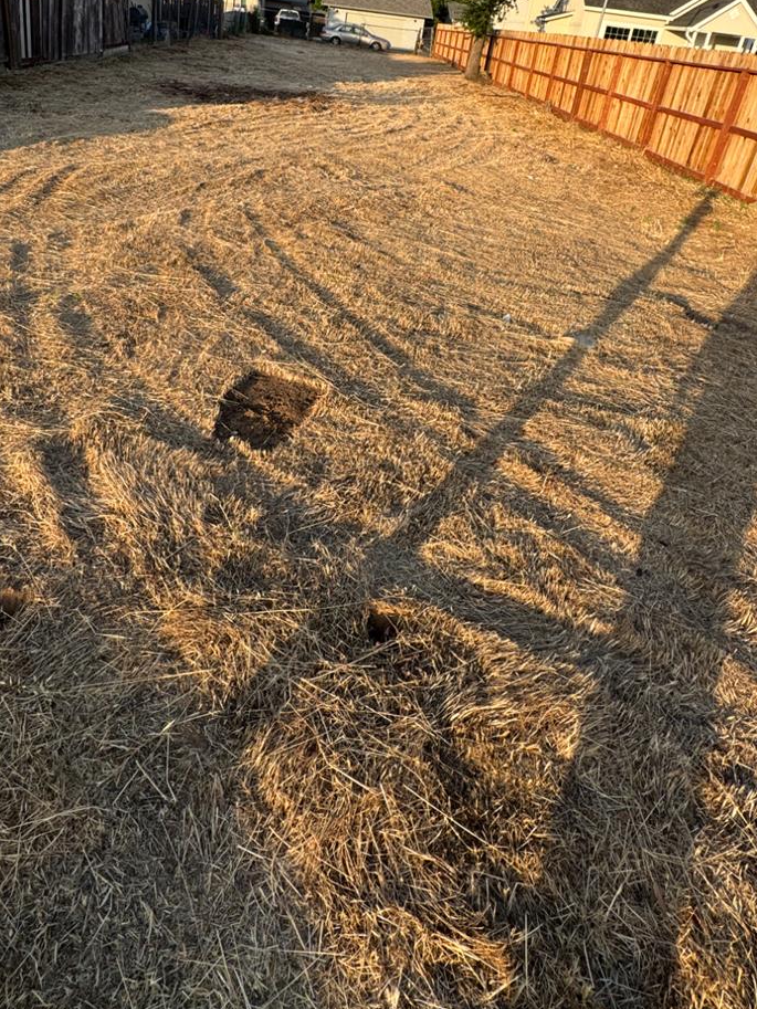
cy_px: 303
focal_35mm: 23
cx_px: 337
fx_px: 670
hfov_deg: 58.7
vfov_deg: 70.8
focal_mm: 2.22
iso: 50
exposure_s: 1/687
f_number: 2.2
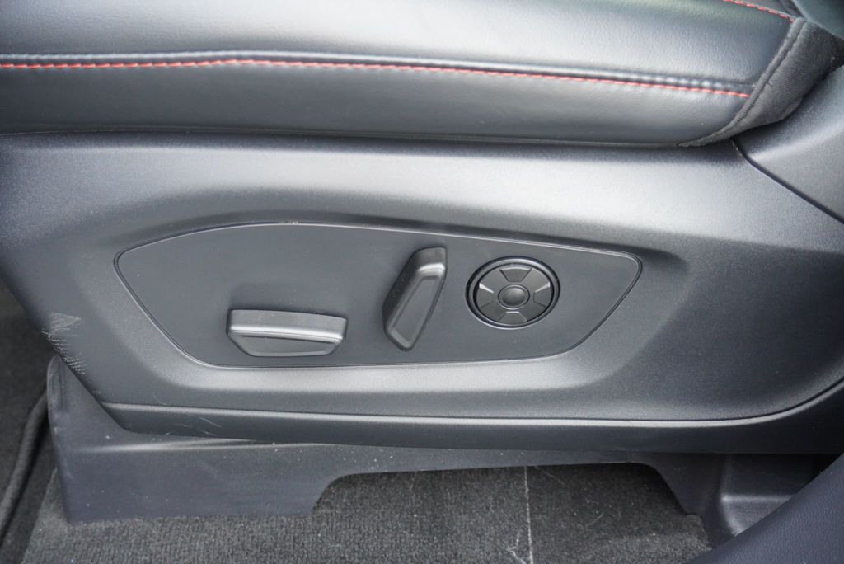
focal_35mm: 42
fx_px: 985
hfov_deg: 46.4
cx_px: 422
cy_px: 282
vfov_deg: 31.9
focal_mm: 28
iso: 1600
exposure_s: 1/160
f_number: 4.5
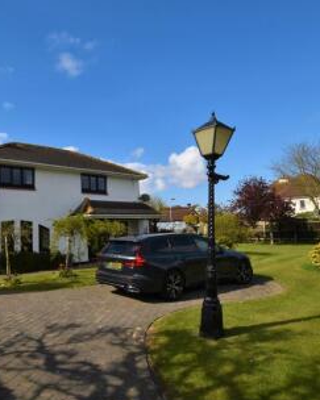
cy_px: 205
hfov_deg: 58.5
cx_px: 67
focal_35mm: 22
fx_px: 261
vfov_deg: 75.0
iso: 100
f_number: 8
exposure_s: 1/250
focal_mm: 10
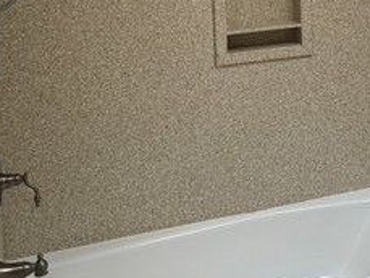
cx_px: 351
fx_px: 717
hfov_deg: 27.6
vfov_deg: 20.4
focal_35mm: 67
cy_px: -61
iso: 64
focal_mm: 6.76
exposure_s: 1/141
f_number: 1.78
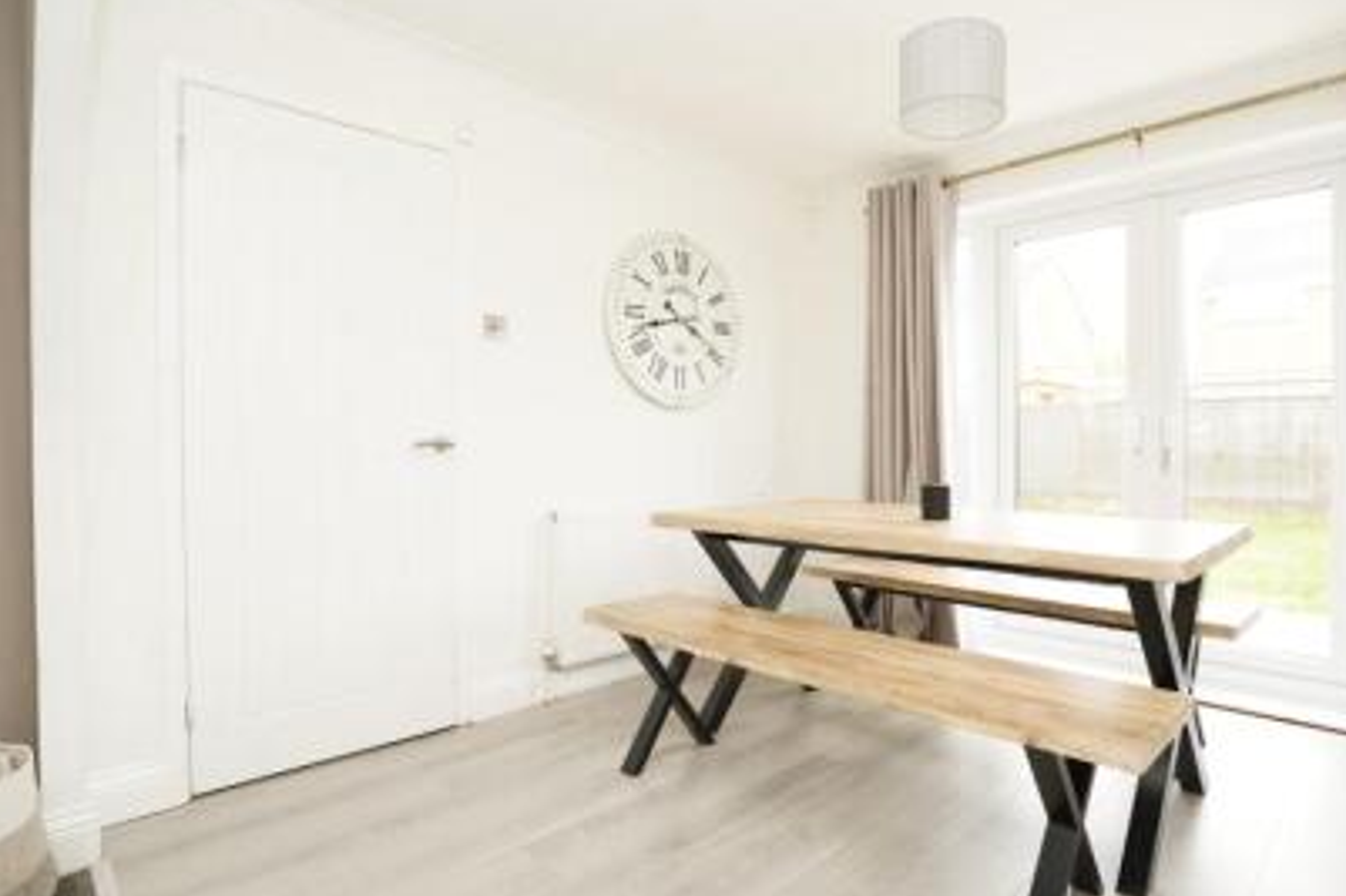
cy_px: 438
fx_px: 710
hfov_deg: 86.4
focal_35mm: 19
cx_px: 765
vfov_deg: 64.5
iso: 400
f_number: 8
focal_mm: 16
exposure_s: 1/30
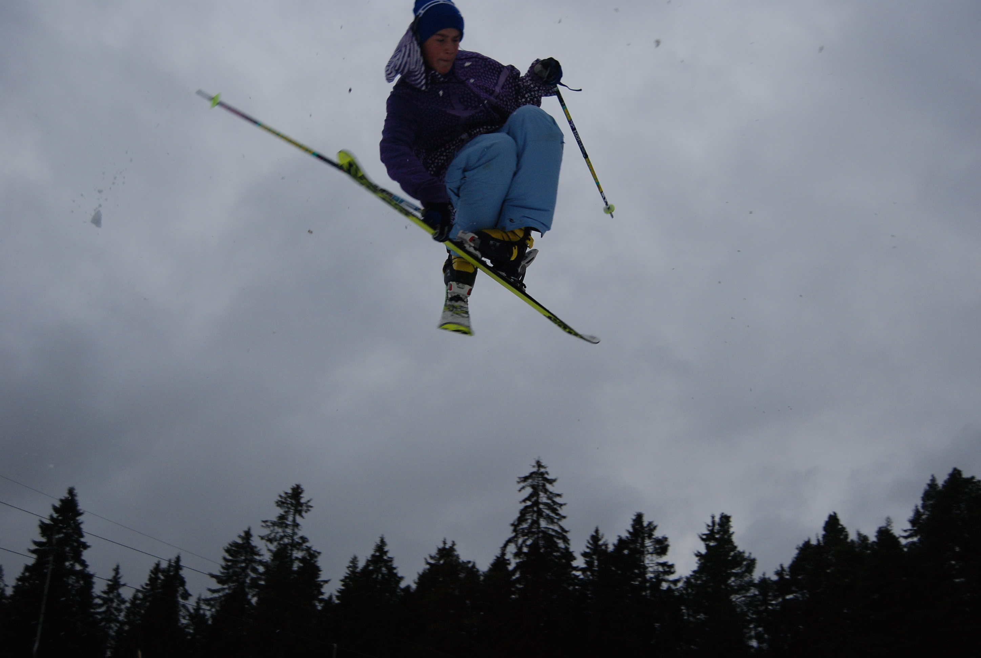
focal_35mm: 42
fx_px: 1147
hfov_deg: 46.3
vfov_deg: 32.0
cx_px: 490
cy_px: 329
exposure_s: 1/400
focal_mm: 28
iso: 400
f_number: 4.2
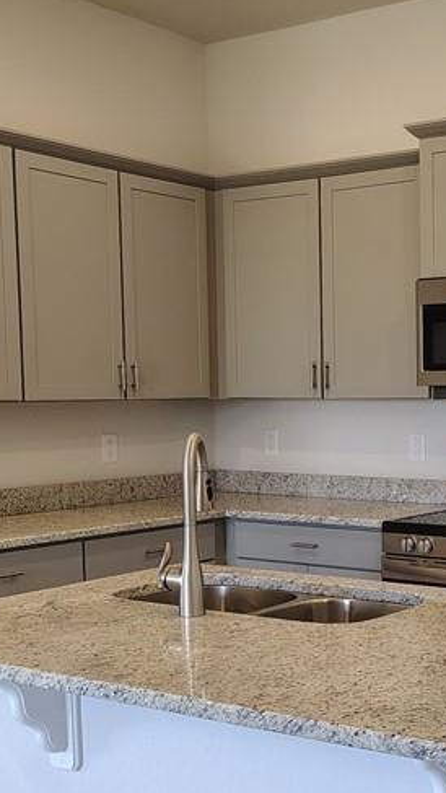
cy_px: 487
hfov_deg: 21.1
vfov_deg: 37.7
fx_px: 1156
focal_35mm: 55
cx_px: 443
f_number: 1.8
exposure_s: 1/120
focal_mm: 5.56
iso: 560
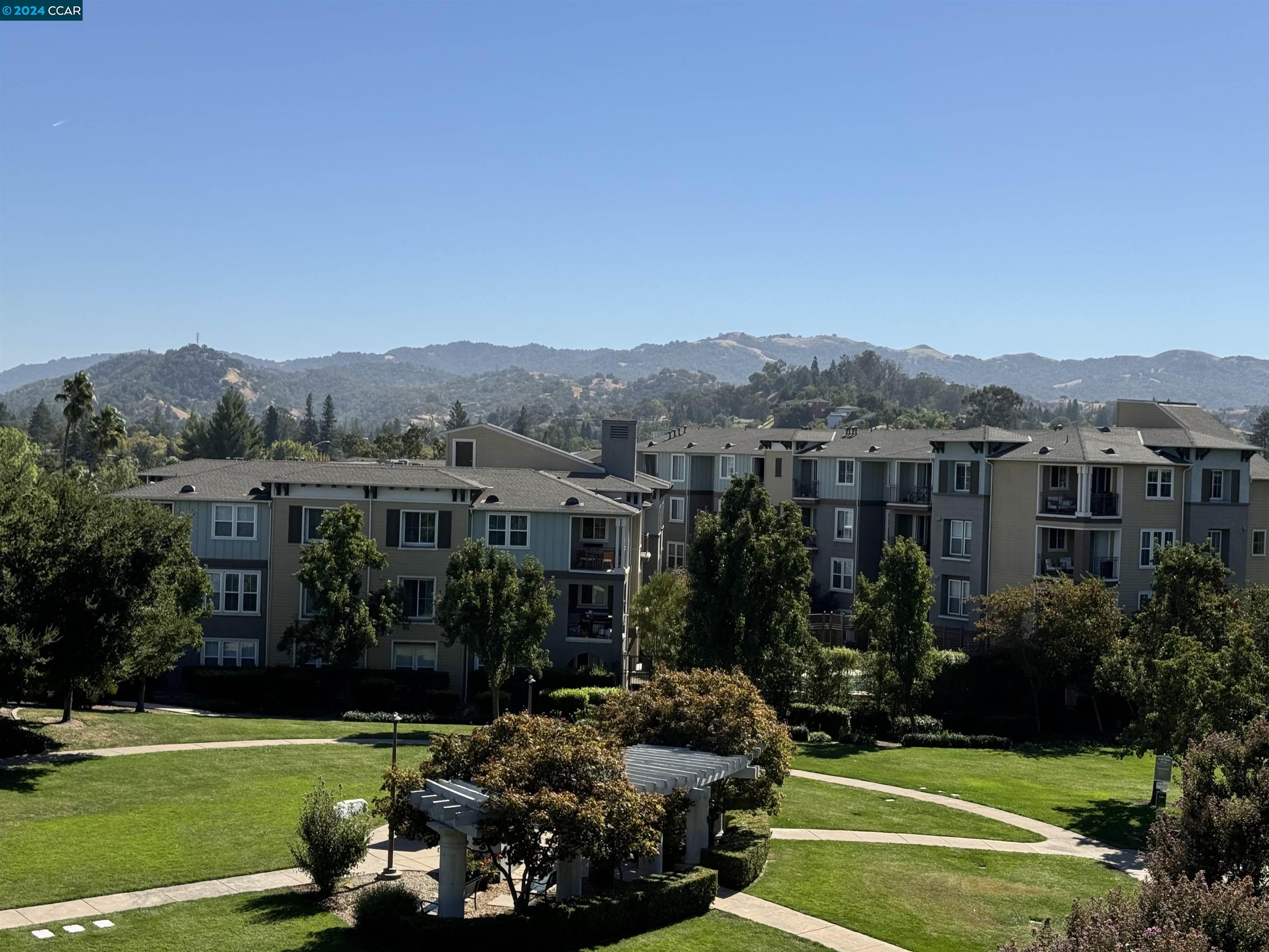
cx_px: 634
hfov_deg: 39.7
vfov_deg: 30.3
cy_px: 476
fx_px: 1760
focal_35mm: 48
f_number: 1.78
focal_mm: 6.76
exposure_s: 1/4608
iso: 64
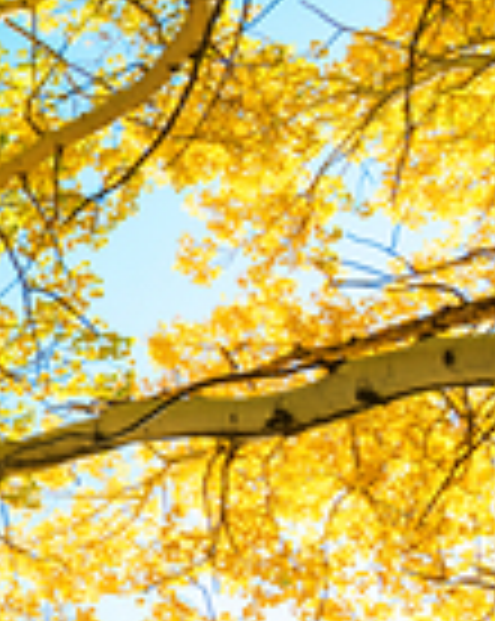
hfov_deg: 13.1
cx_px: -567
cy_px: 436
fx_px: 1799
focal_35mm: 98
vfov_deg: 19.5
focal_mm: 24
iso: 400
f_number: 10
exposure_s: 1/80
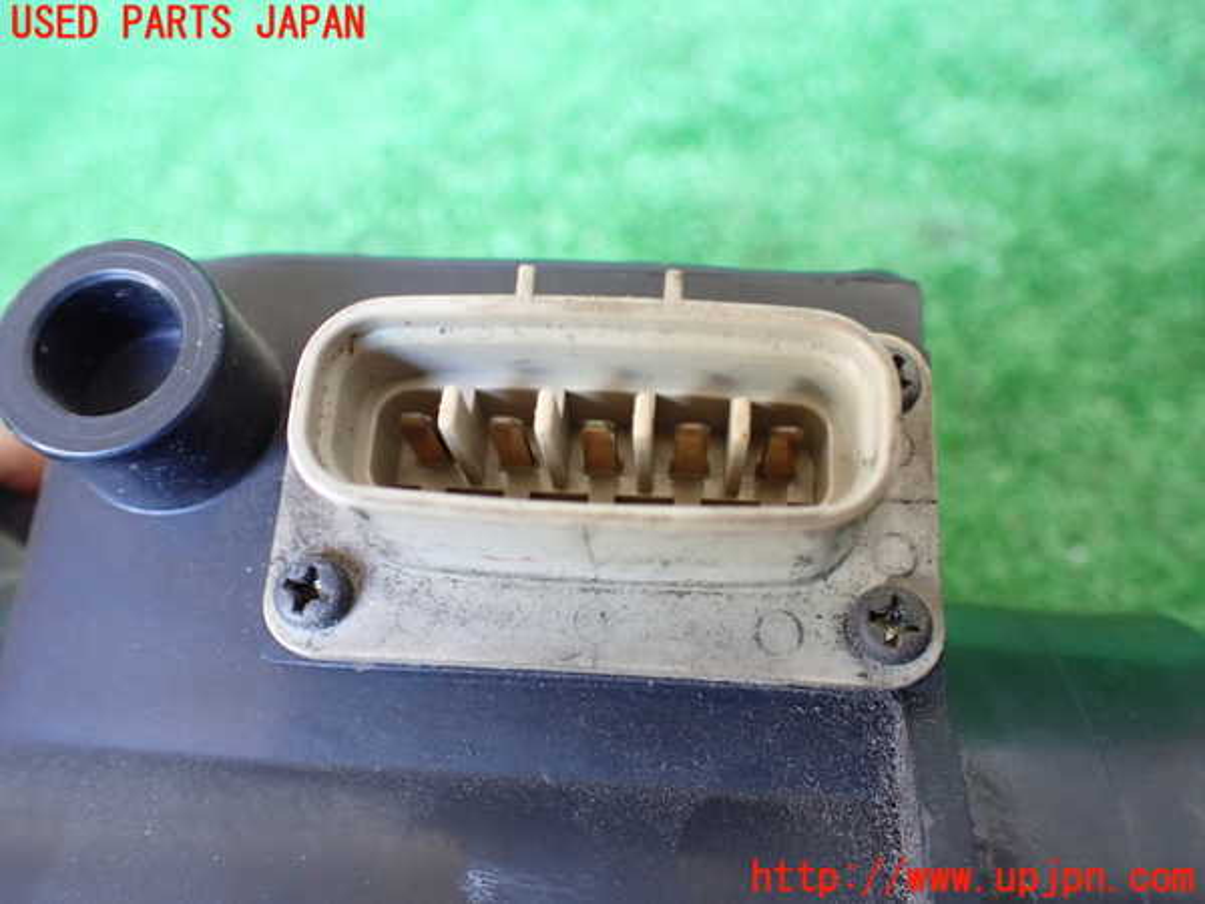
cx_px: 602
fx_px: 1044
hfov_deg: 60.0
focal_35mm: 30
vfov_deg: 46.8
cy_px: 452
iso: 800
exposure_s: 1/60
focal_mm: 5.4
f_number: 2.3
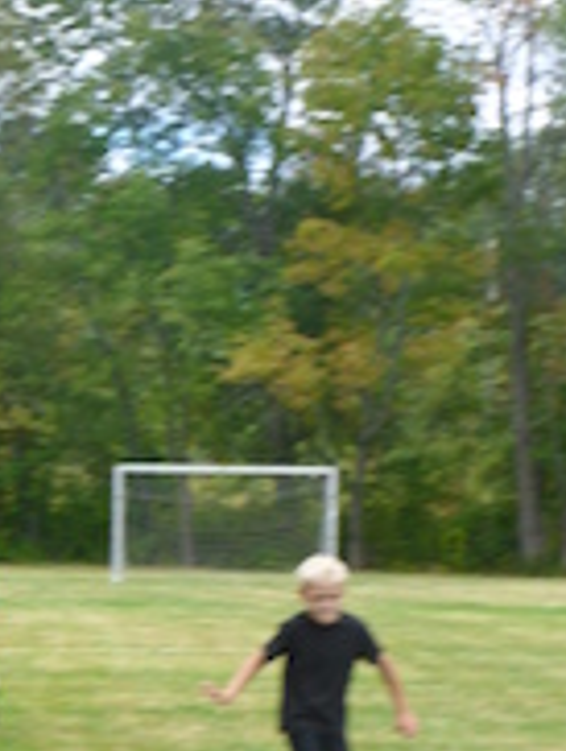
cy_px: 821
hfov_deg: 10.2
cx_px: 202
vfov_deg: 13.3
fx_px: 3154
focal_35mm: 145
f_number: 5.3
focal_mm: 11.7
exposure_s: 1/125
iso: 100
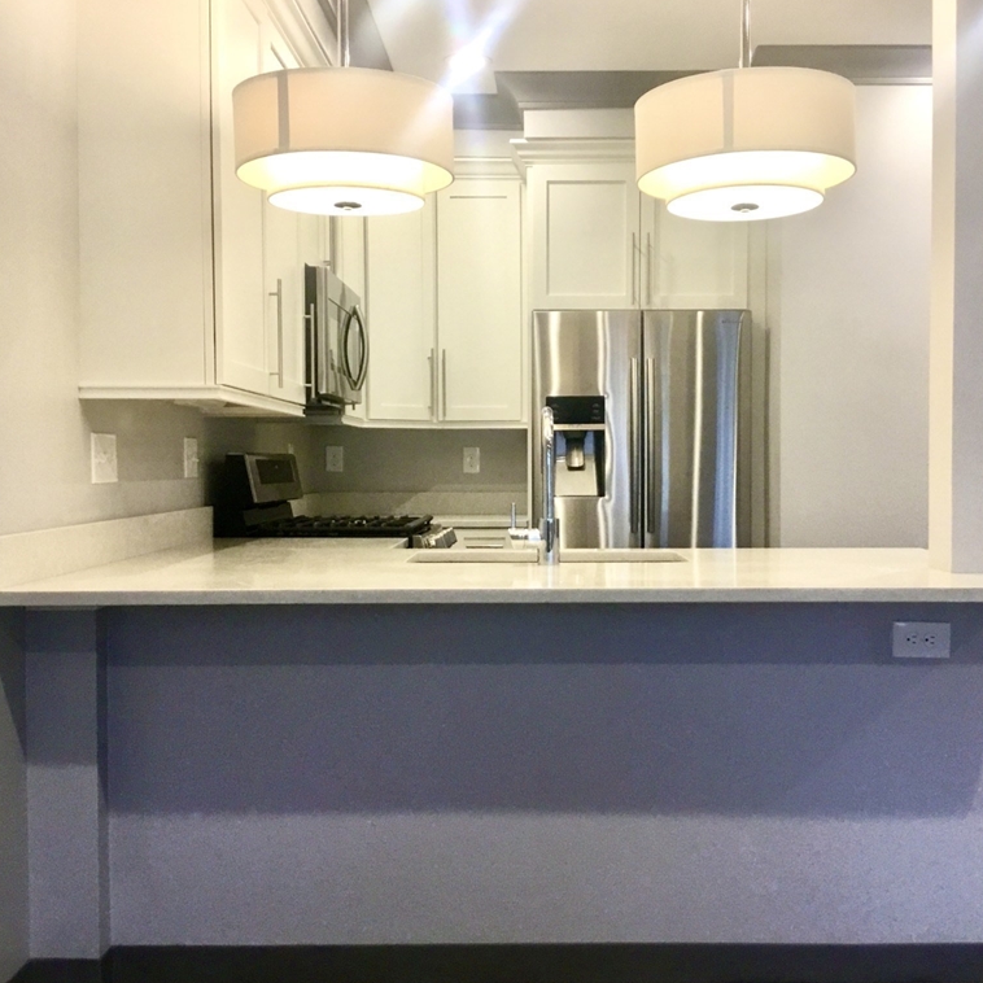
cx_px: 546
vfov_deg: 44.9
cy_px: 492
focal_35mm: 37
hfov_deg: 44.9
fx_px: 1189
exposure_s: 1/30
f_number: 2.4
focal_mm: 3.3
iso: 40
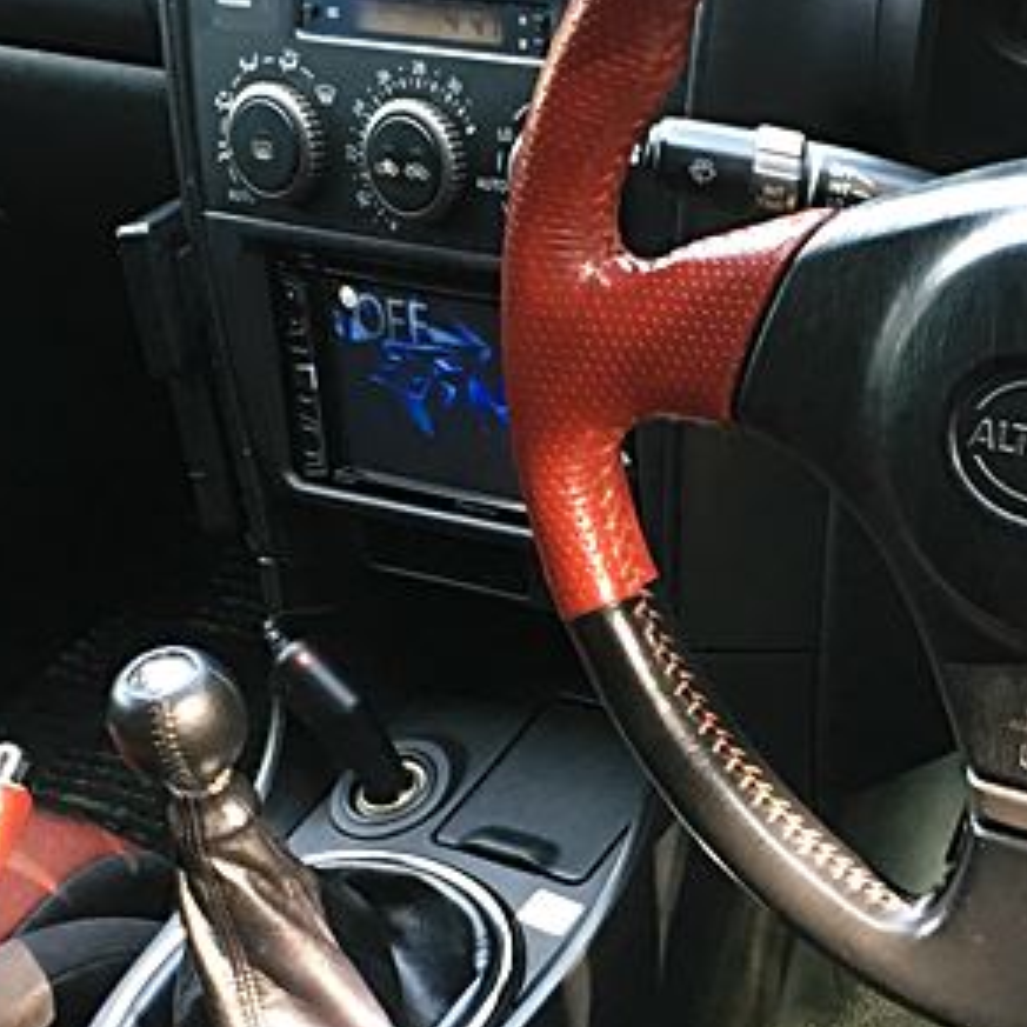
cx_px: 872
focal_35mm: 88
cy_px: 851
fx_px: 2954
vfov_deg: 19.5
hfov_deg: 19.5
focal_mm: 4.15
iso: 50
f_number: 2.2
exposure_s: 1/33
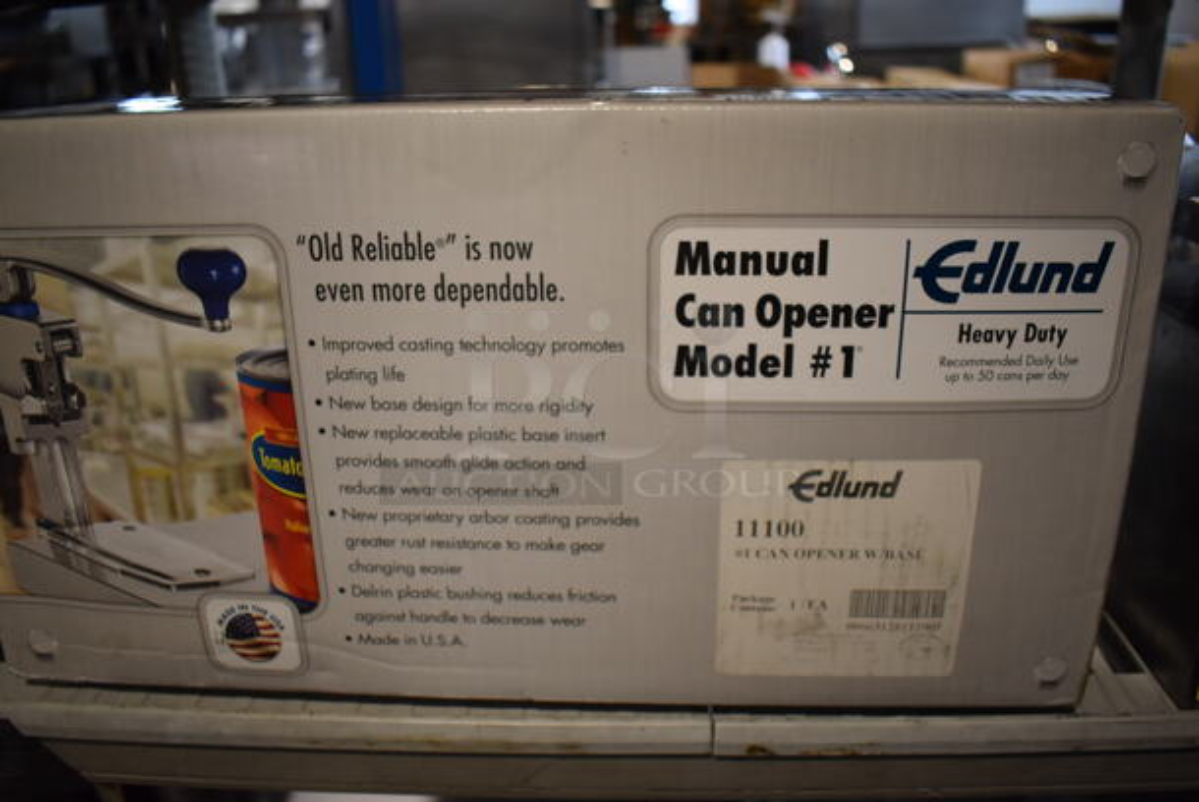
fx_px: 1000
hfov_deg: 61.9
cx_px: 600
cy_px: 401
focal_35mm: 30
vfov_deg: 43.7
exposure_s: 1/160
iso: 800
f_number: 3.5
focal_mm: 20
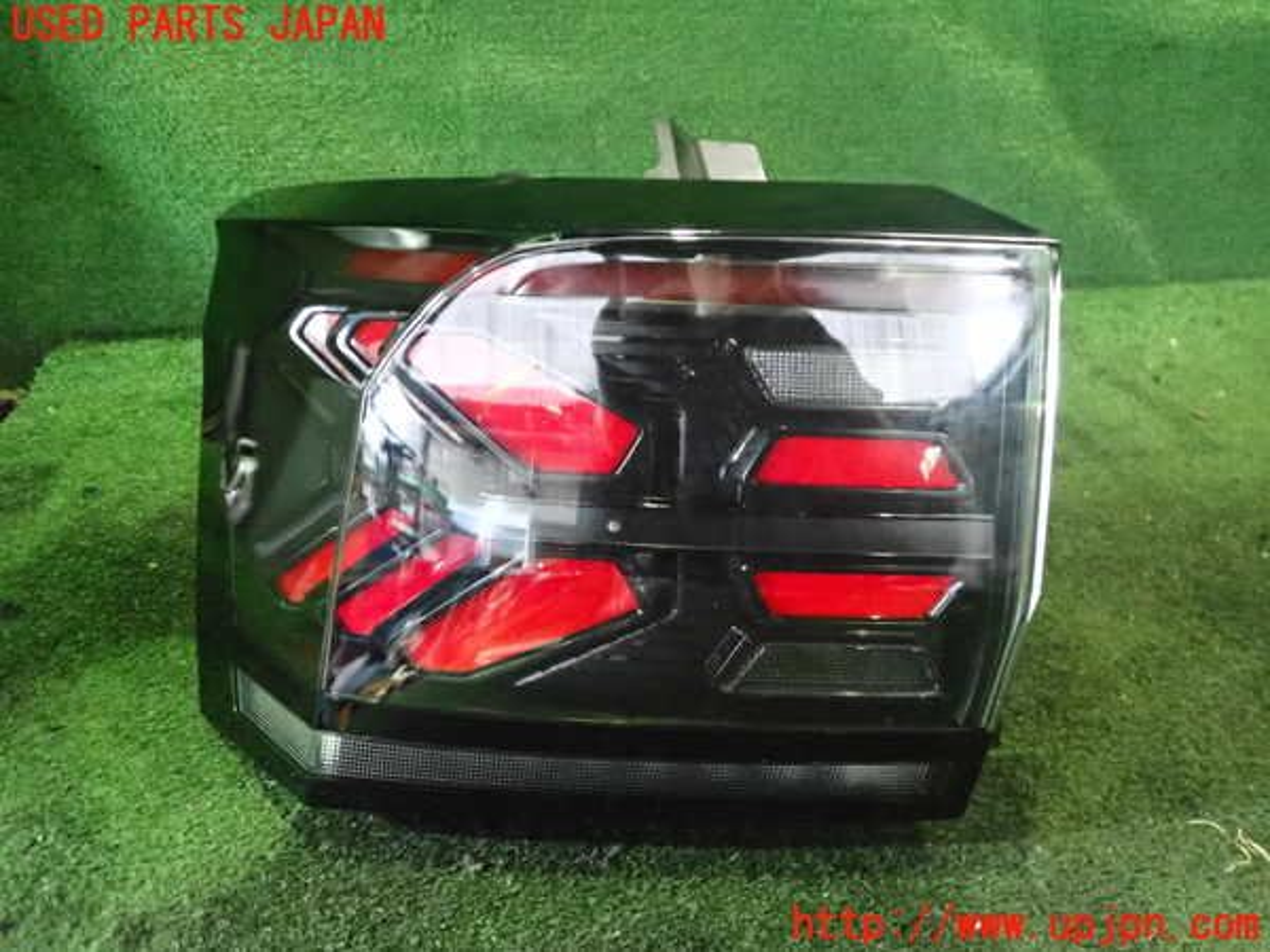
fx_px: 1101
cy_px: 476
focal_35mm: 30
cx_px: 635
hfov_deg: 60.0
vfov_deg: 46.8
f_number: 2.3
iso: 2500
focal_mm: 5.4
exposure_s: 1/125
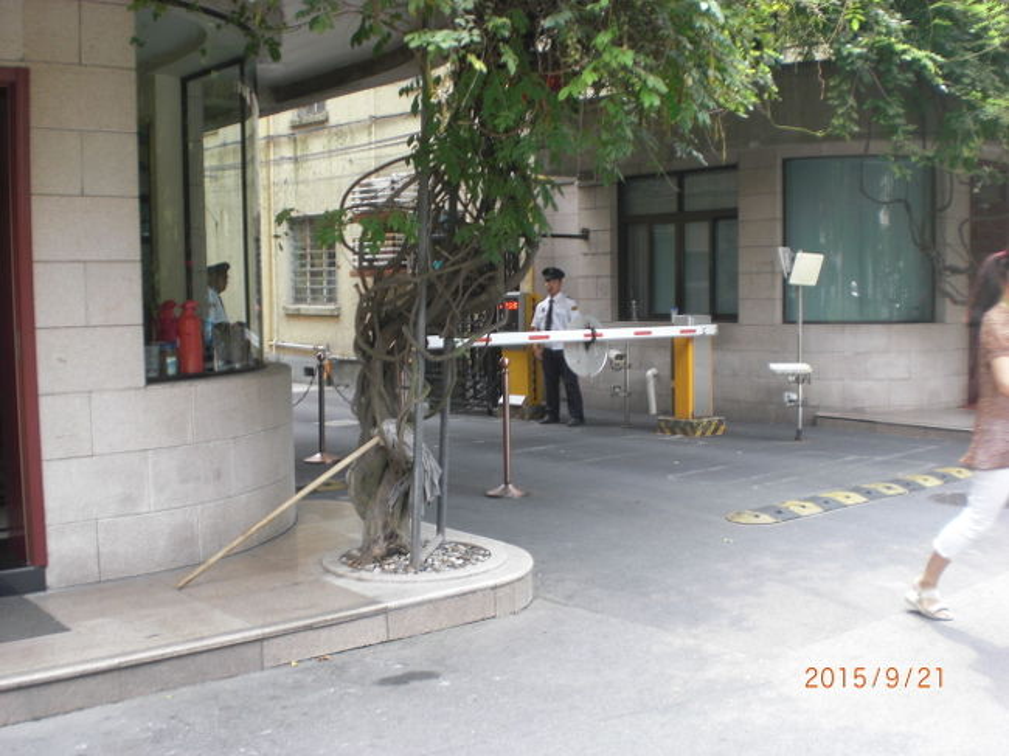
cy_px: 378
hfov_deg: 49.0
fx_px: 1107
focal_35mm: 38
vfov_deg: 37.7
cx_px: 504
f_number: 3.1
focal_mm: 6.3
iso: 64
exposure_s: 1/100
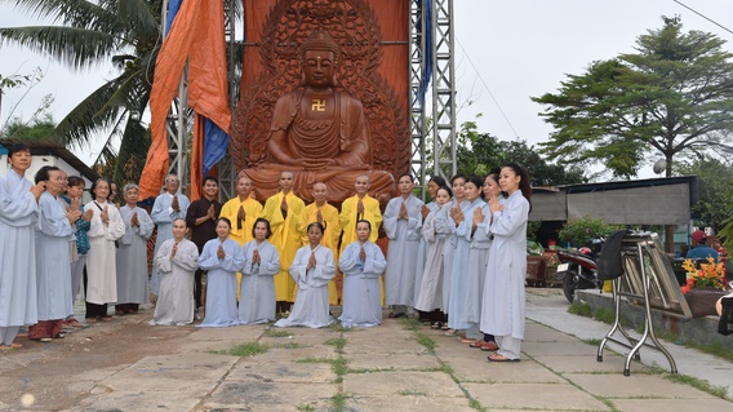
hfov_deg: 55.3
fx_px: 699
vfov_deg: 32.8
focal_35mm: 36
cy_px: 185
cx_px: 339
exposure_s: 1/125
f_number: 5.6
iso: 560
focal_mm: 30
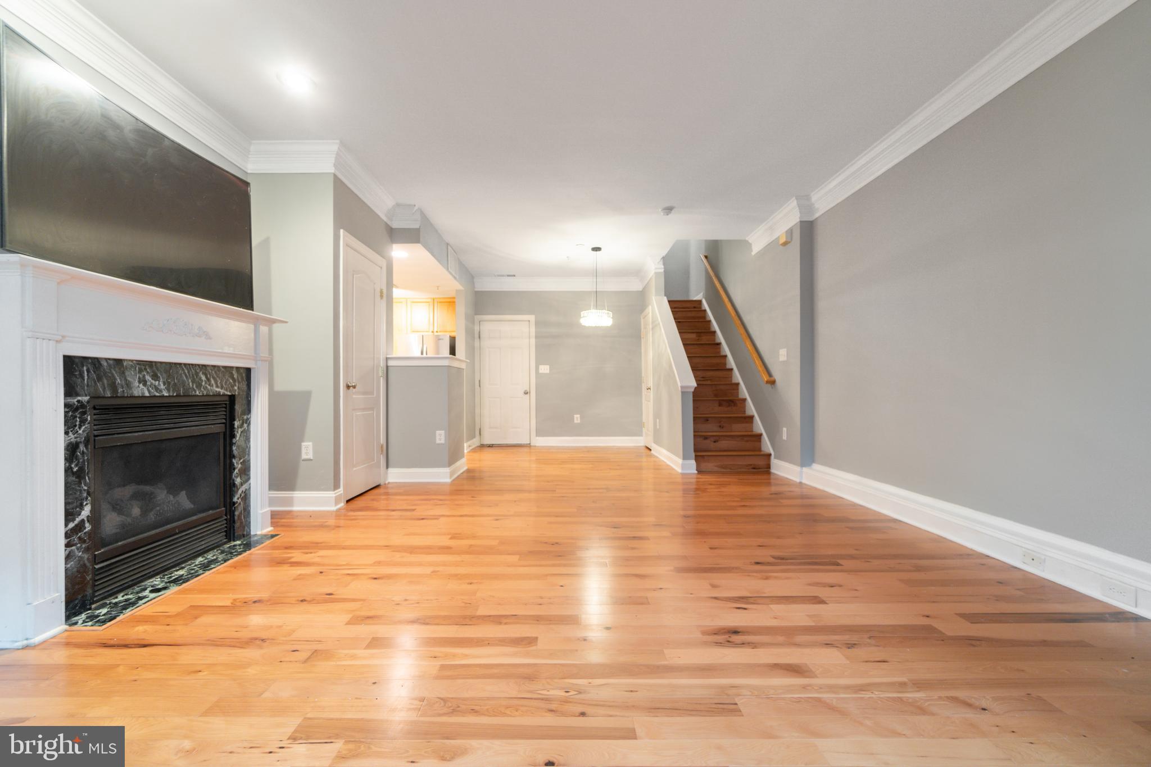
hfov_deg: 100.4
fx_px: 480
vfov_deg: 77.3
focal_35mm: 15
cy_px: 384
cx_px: 576
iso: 100
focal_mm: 10
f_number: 4
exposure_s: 1/2.5
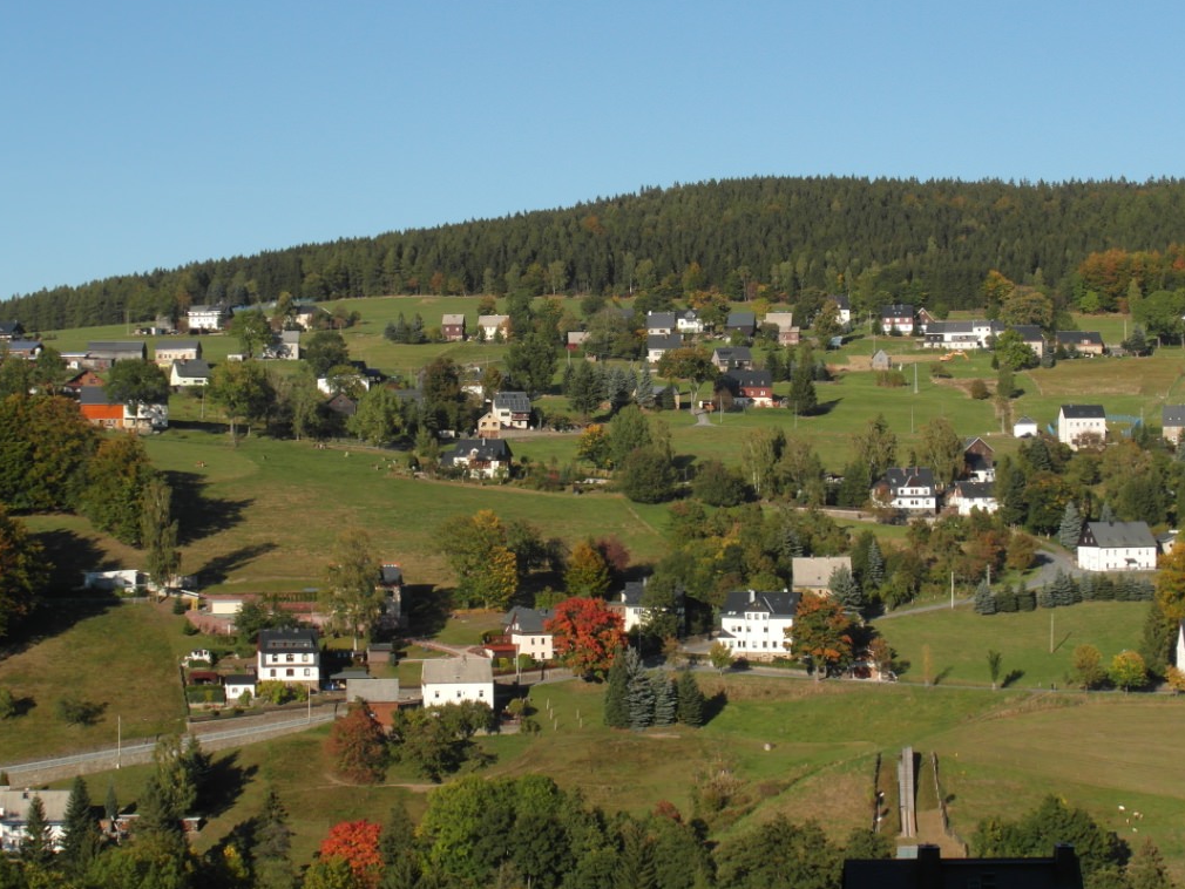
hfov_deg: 26.3
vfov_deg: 19.9
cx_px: 591
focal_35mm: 74
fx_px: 2534
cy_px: 442
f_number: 6
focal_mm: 11.9
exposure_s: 1/250
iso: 80
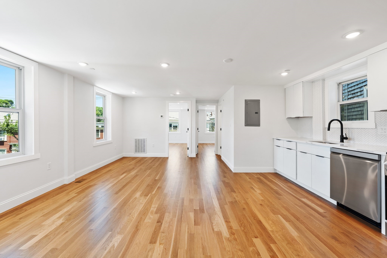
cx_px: 194
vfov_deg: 81.2
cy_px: 129
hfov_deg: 104.3
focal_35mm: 14
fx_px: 150
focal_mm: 14
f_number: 5
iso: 500
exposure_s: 1/10
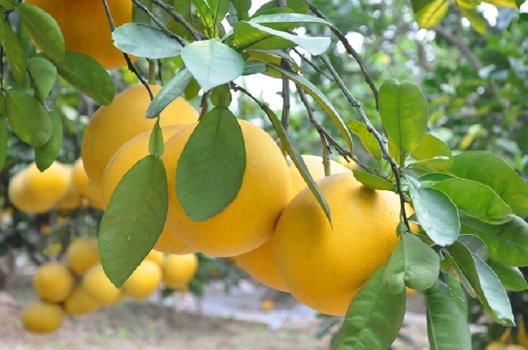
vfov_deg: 18.8
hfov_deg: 28.1
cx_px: 264
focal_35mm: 72
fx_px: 1054
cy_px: 175
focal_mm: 48
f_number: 8
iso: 1000
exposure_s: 1/160
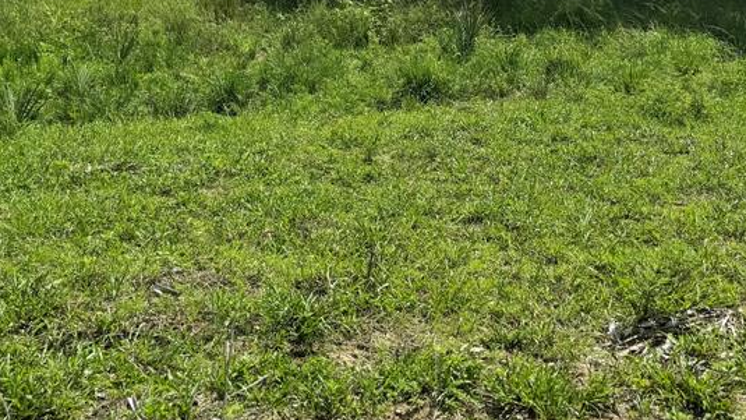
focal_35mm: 50
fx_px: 989
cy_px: -112
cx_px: 333
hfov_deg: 41.3
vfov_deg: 21.8
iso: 80
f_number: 1.78
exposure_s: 1/5348
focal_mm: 6.76
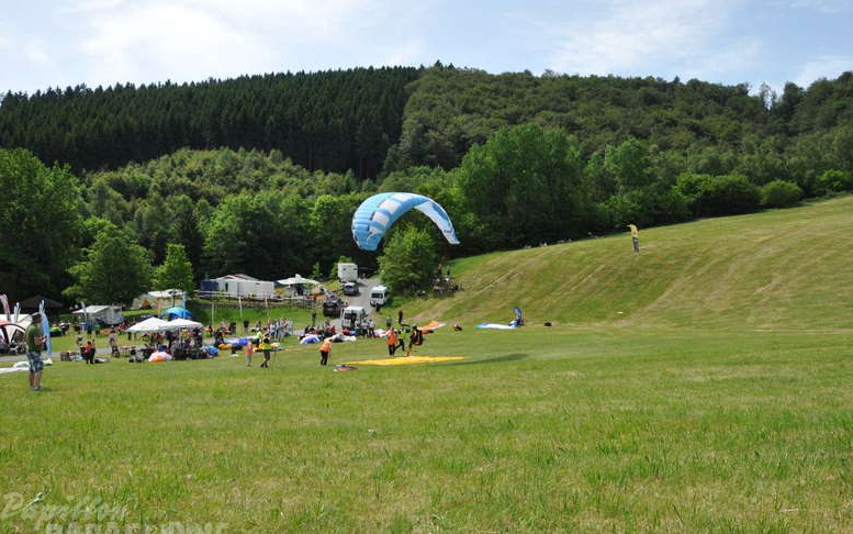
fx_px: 651
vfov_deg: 44.6
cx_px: 434
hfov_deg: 66.5
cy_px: 264
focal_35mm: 28
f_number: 9
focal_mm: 18
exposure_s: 1/320
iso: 200
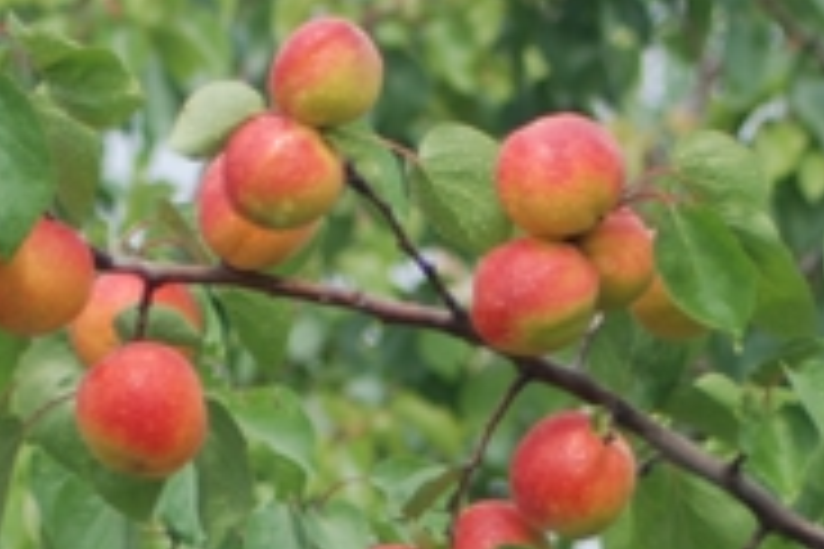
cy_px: 1199
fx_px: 10528
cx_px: 554
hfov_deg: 4.5
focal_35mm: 460
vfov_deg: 3.0
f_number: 4
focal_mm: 70
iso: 110
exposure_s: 1/500
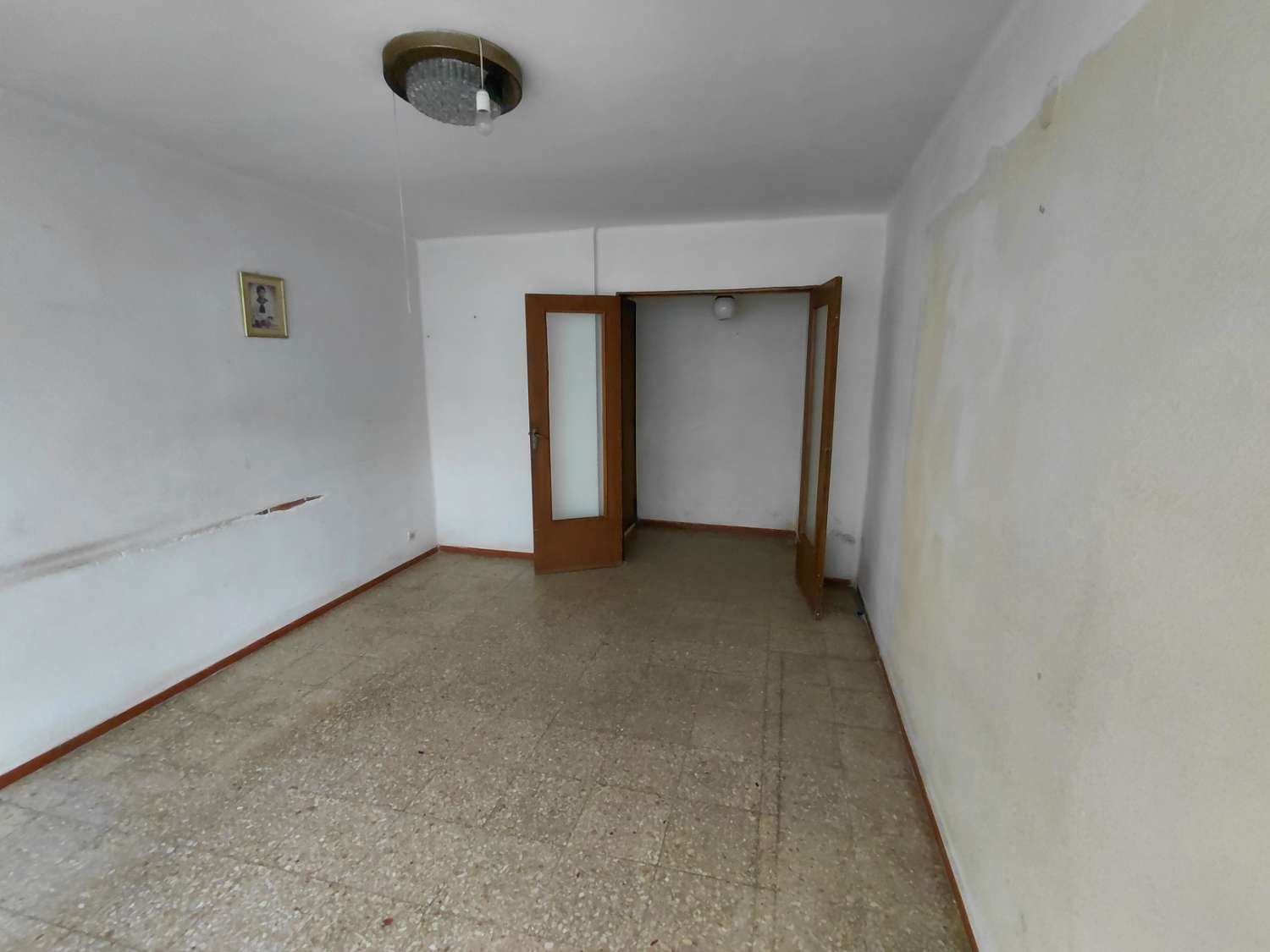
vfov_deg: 78.1
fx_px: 587
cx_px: 635
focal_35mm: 16
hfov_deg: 94.5
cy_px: 476
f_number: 2.2
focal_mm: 1.64
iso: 250
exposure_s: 1/30
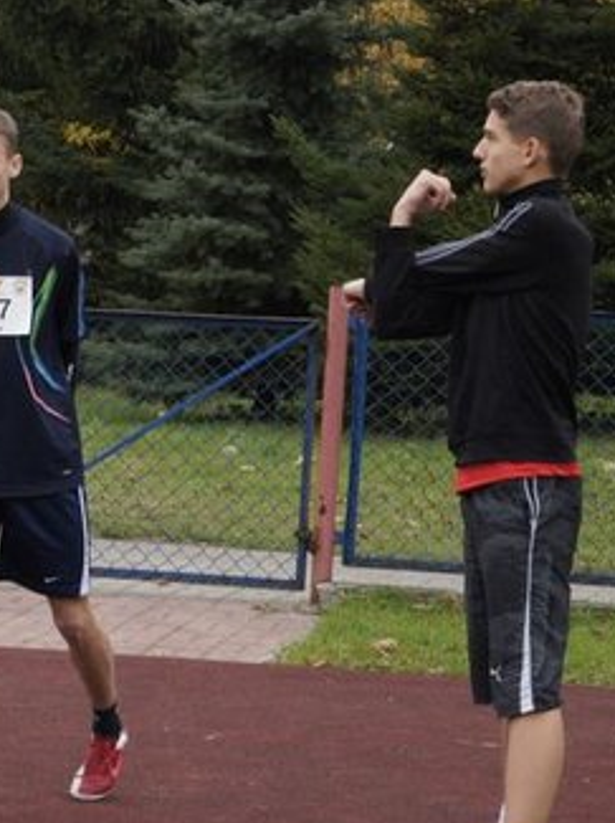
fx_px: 4795
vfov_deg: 9.8
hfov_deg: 7.3
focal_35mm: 202
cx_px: 197
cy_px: 380
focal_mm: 70
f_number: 14
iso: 1600
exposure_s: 1/160
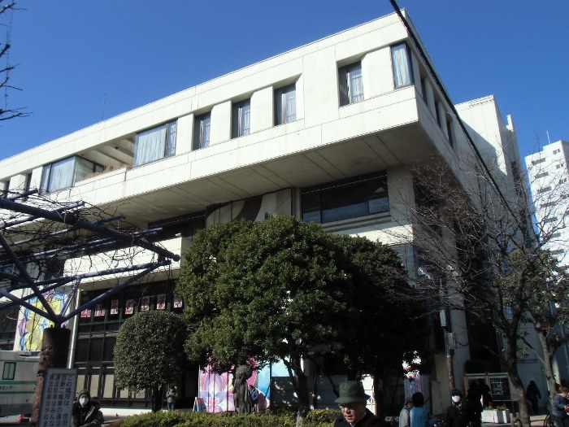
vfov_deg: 46.8
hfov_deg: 60.0
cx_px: 284
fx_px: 493
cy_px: 214
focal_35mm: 30
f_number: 3.5
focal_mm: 5.36
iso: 64
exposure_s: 1/500
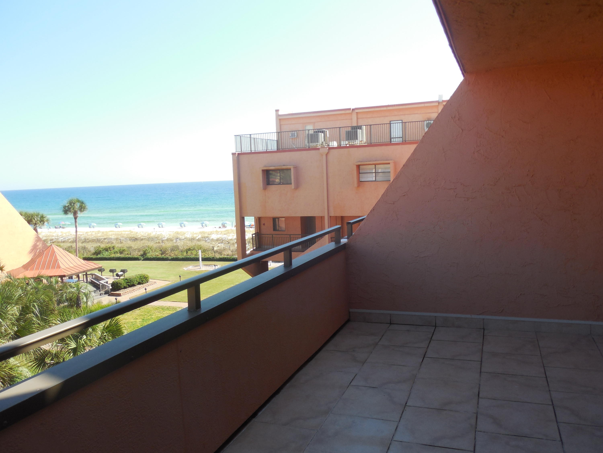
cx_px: 302
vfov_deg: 49.7
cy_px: 226
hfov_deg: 63.4
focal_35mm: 28
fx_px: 488
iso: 125
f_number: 3.5
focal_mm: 5
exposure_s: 1/400
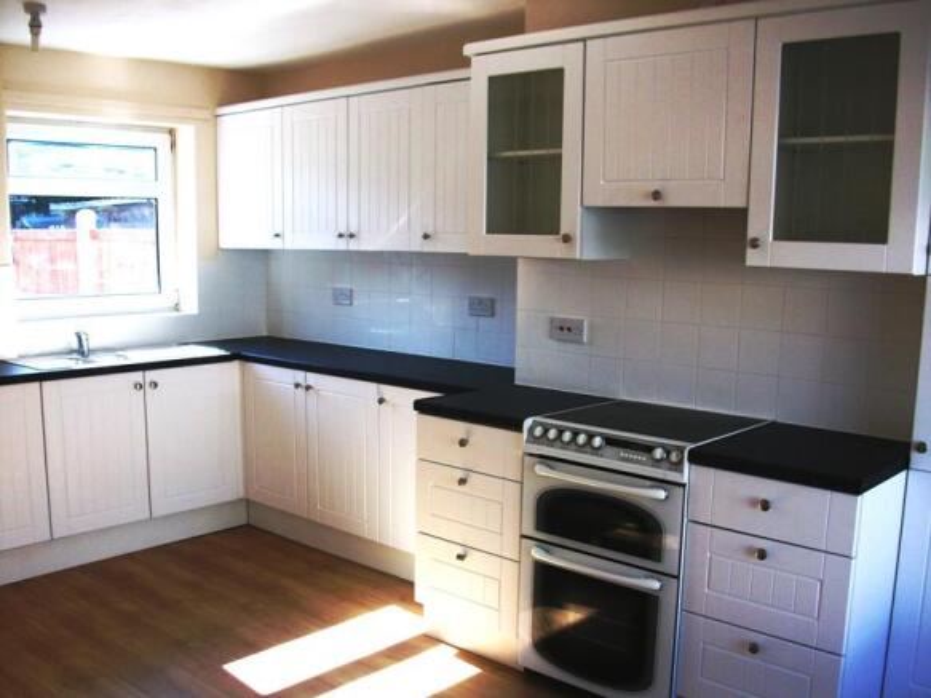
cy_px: 349
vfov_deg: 41.8
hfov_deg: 54.0
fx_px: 914
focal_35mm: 34
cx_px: 466
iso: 64
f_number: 2.8
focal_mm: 5.7
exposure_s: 1/127
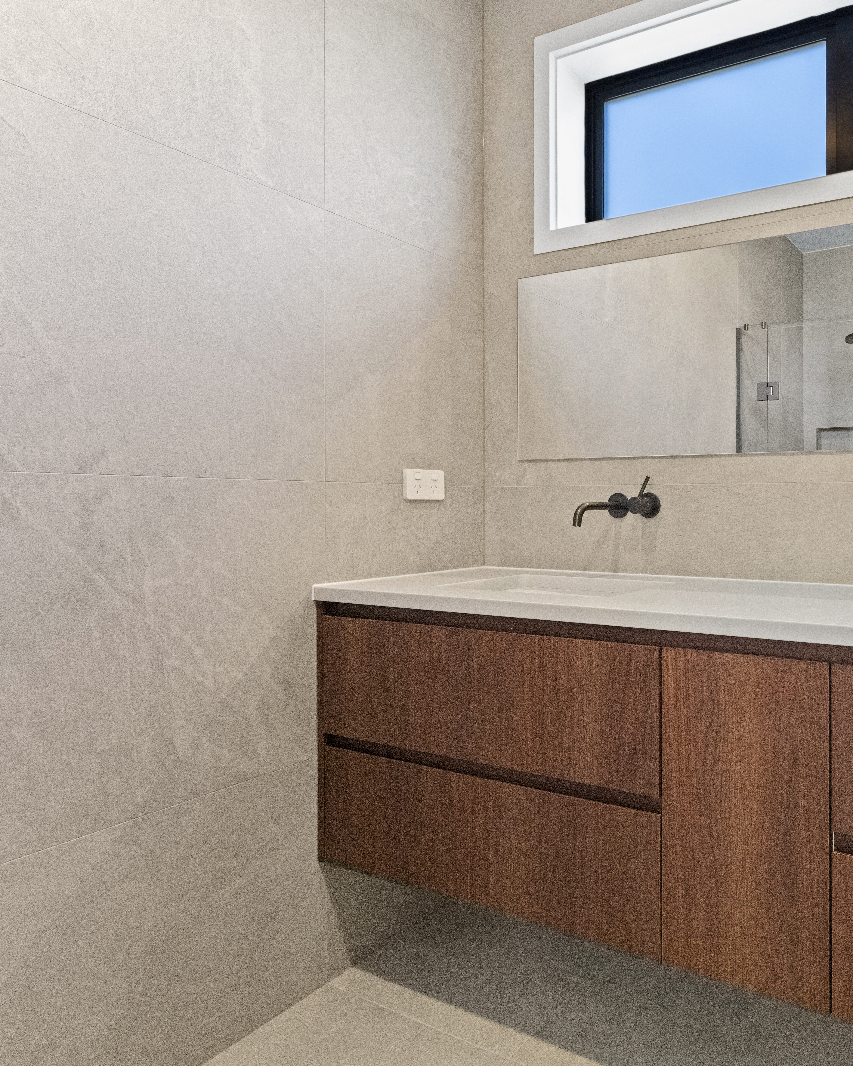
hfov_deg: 57.3
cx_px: 786
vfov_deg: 80.4
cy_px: 540
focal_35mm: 20
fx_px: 631
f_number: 8
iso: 6400
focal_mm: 14
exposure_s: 1/125
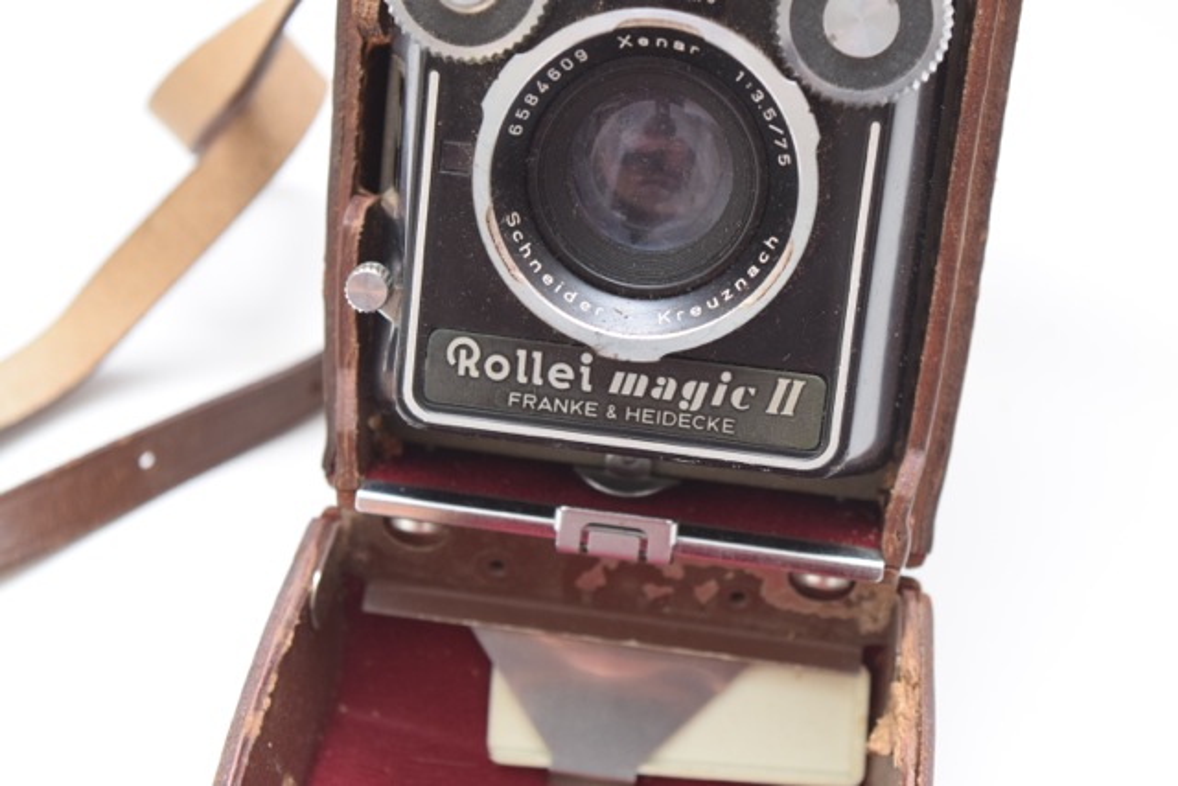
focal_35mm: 78
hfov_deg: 26.0
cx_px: 589
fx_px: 2553
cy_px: 393
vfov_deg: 17.5
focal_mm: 52
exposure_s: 1/125
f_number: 5.6
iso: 800
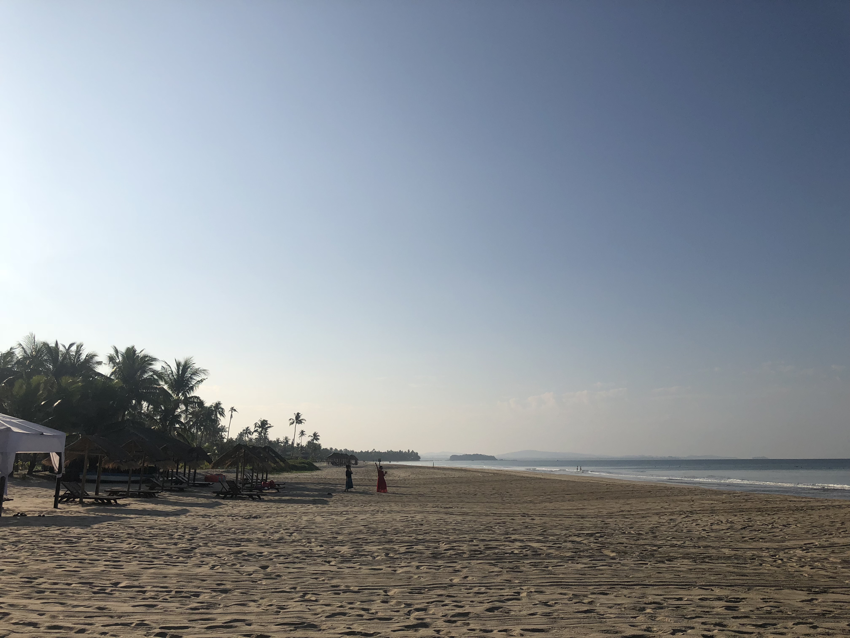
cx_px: 425
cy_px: 319
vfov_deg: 49.7
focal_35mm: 28
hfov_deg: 63.4
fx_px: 688
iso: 20
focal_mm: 3.99
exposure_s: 1/6024
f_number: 1.8
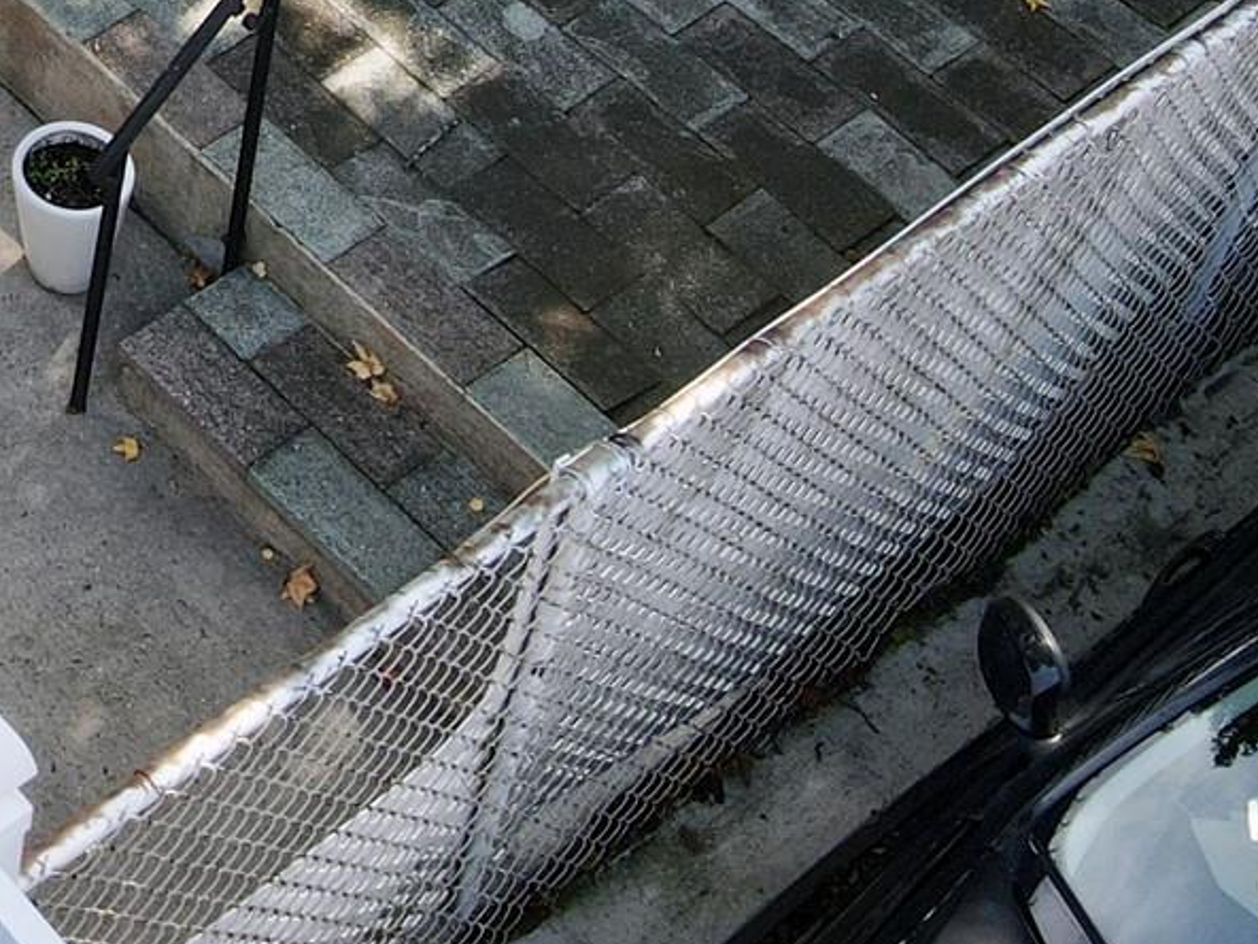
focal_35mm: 83
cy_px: -489
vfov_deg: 16.2
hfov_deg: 20.9
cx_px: -478
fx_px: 3016
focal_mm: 4.5
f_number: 2.8
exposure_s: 1/160
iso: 100
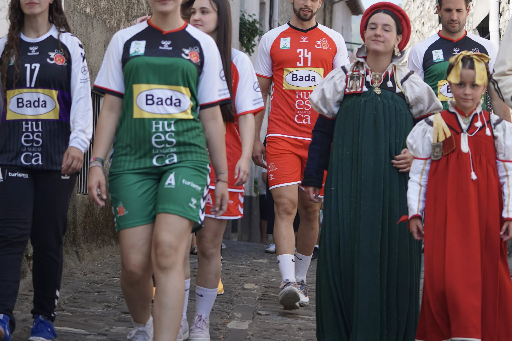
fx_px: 1493
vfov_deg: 13.0
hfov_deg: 19.4
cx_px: 292
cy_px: 129
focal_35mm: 105
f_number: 4
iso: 100
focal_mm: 70
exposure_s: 1/250
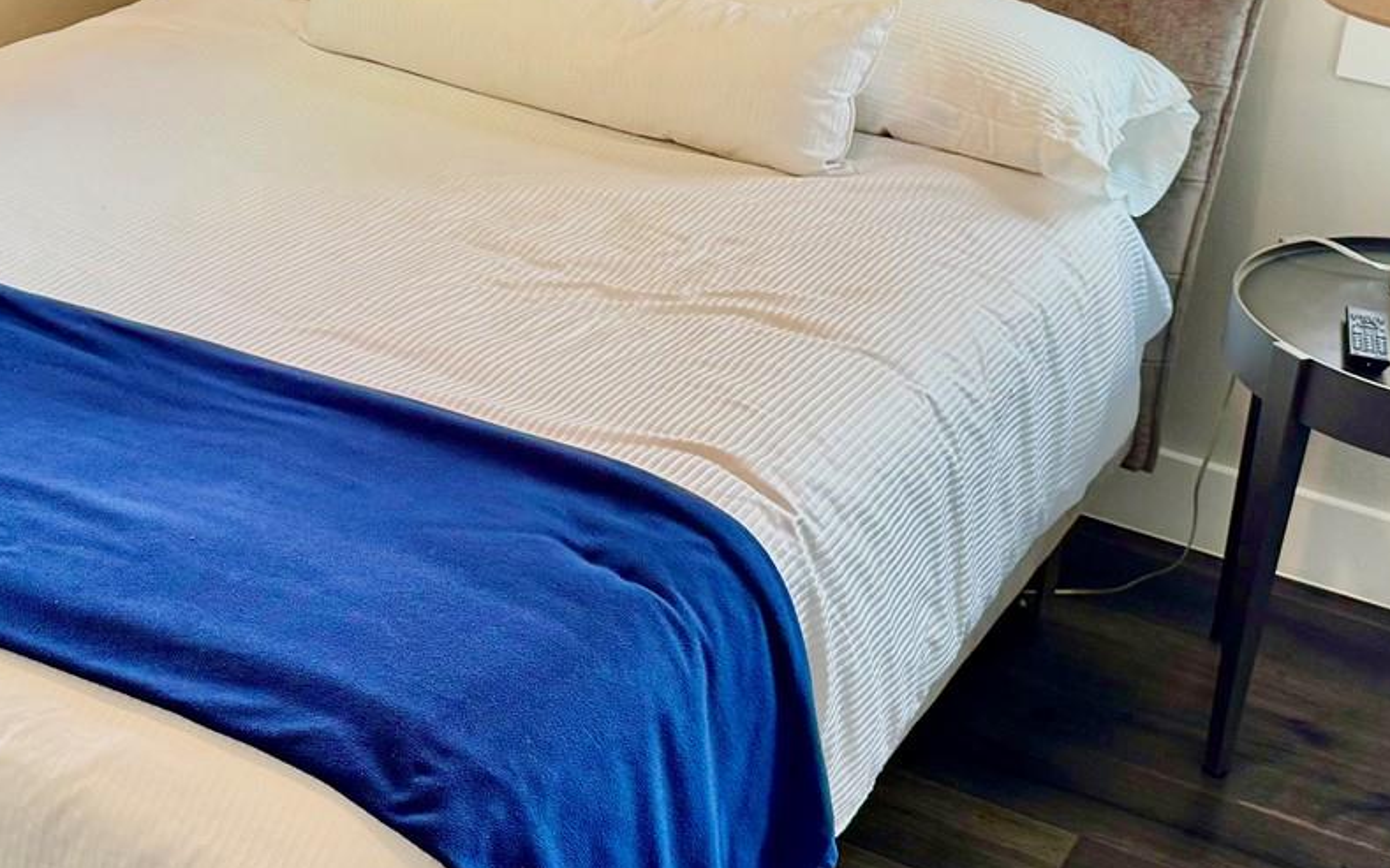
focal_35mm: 66
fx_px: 2500
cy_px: 201
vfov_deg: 19.5
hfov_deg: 30.8
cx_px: 451
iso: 125
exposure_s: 1/120
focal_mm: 6.76
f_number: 1.78
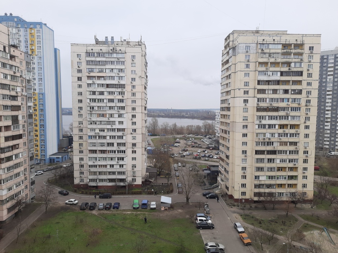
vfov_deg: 54.9
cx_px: 169
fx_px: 244
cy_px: 126
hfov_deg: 69.4
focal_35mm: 25
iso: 20
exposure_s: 1/128
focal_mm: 4.6
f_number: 2
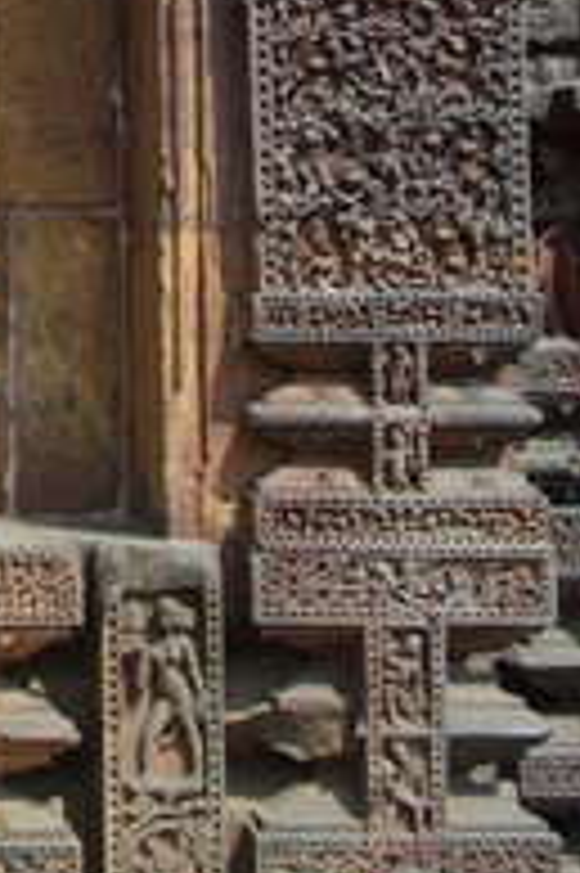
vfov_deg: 19.2
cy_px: 40
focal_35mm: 104
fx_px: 2518
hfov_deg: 12.8
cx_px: -135
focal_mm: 28
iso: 100
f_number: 5.6
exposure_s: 1/90
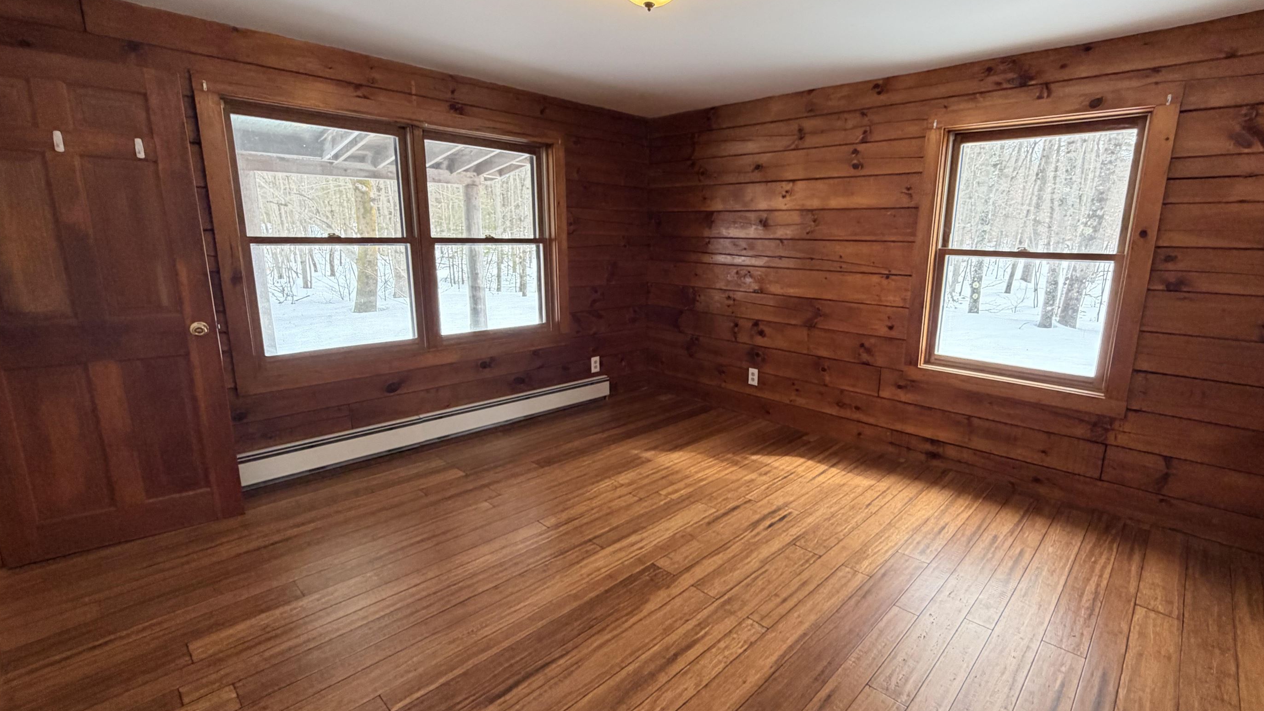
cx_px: 691
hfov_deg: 95.7
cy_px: 354
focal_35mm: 17
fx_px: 570
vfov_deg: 63.9
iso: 200
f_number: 2.2
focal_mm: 2.22
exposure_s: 1/120
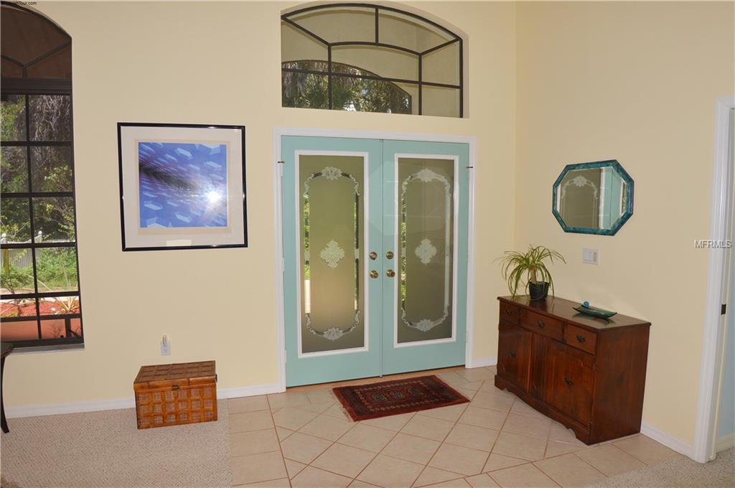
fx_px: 459
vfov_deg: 56.0
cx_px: 368
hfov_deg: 77.4
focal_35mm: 22
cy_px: 244
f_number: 7.1
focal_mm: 15
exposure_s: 1/100
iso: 200
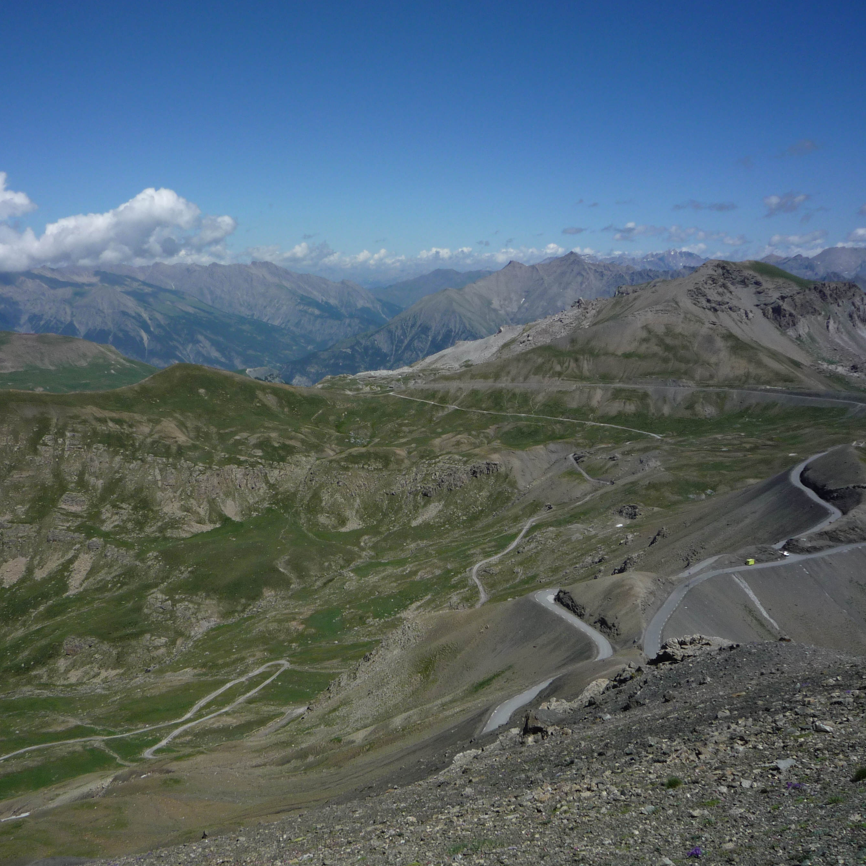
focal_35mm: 36
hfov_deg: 45.9
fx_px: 1019
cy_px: 440
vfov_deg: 46.0
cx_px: 364
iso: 100
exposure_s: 1/800
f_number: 5.6
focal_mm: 5.2
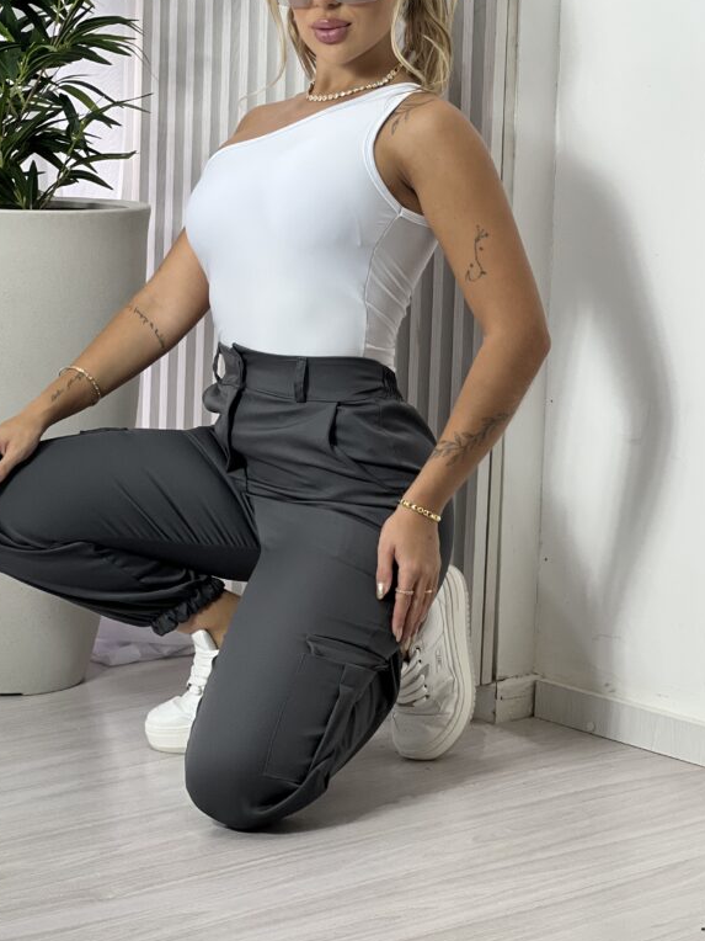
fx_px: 2553
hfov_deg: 15.7
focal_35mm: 94
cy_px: 400
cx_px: 294
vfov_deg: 20.9
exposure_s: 1/120
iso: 160
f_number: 2.8
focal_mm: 9
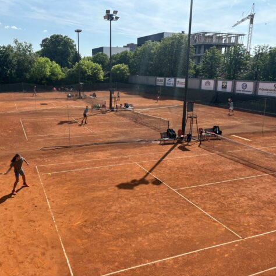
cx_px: 121
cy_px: 137
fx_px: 280
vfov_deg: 52.5
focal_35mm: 31
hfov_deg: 52.4
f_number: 1.6
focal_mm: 5.96
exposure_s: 1/2857
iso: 50
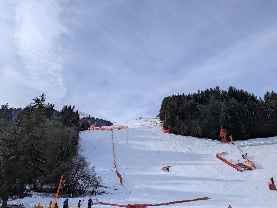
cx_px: 138
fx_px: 192
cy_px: 104
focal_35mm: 24
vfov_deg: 57.0
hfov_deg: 71.5
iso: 46
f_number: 1.85
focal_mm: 6.81
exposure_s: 1/3145
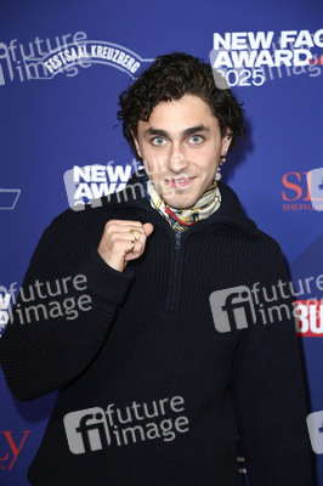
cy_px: 243
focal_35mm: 92
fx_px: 1240
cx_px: 162
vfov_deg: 22.2
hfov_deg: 14.8
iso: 800
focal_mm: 92
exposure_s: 1/250
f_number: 5.6
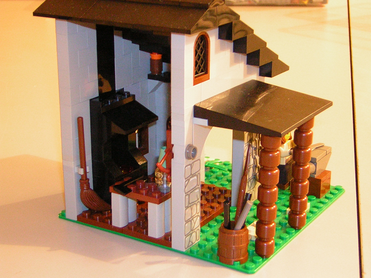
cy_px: 139
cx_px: 186
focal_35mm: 70
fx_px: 750
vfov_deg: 21.0
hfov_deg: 27.8
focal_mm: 9.1
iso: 200
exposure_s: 1/3.9
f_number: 3.6
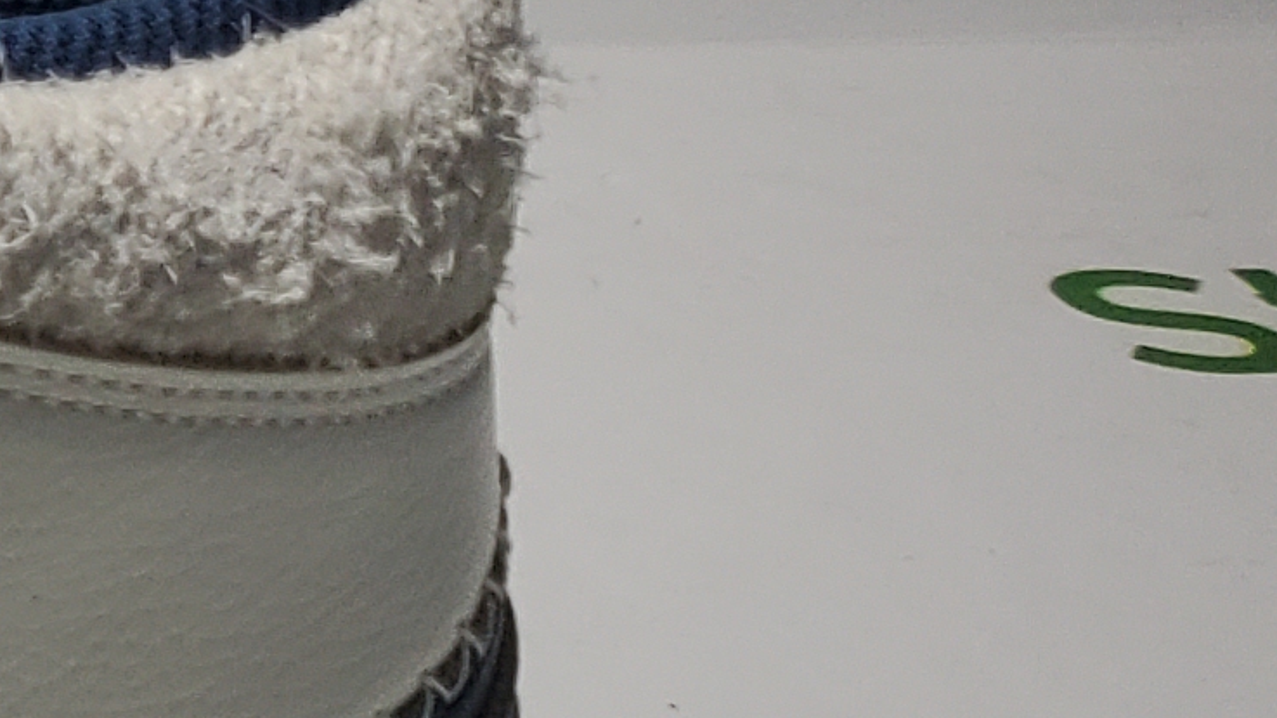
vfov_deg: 7.7
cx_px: -2088
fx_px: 5247
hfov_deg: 11.0
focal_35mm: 155
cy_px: -229
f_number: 1.5
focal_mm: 4.3
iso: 50
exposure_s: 1/469
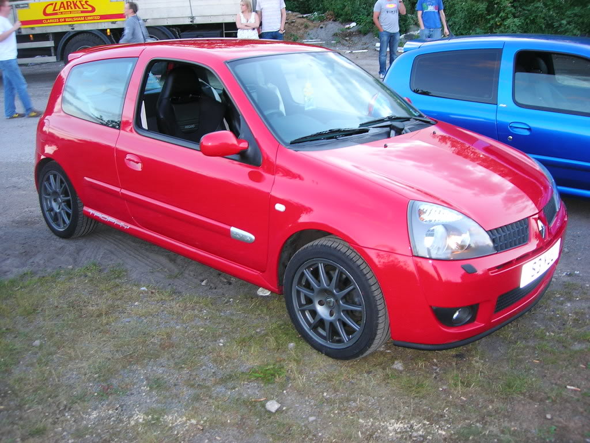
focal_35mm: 38
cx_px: 295
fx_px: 648
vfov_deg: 37.7
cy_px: 222
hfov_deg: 49.0
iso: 64
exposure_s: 1/30
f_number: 2.8
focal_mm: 7.8
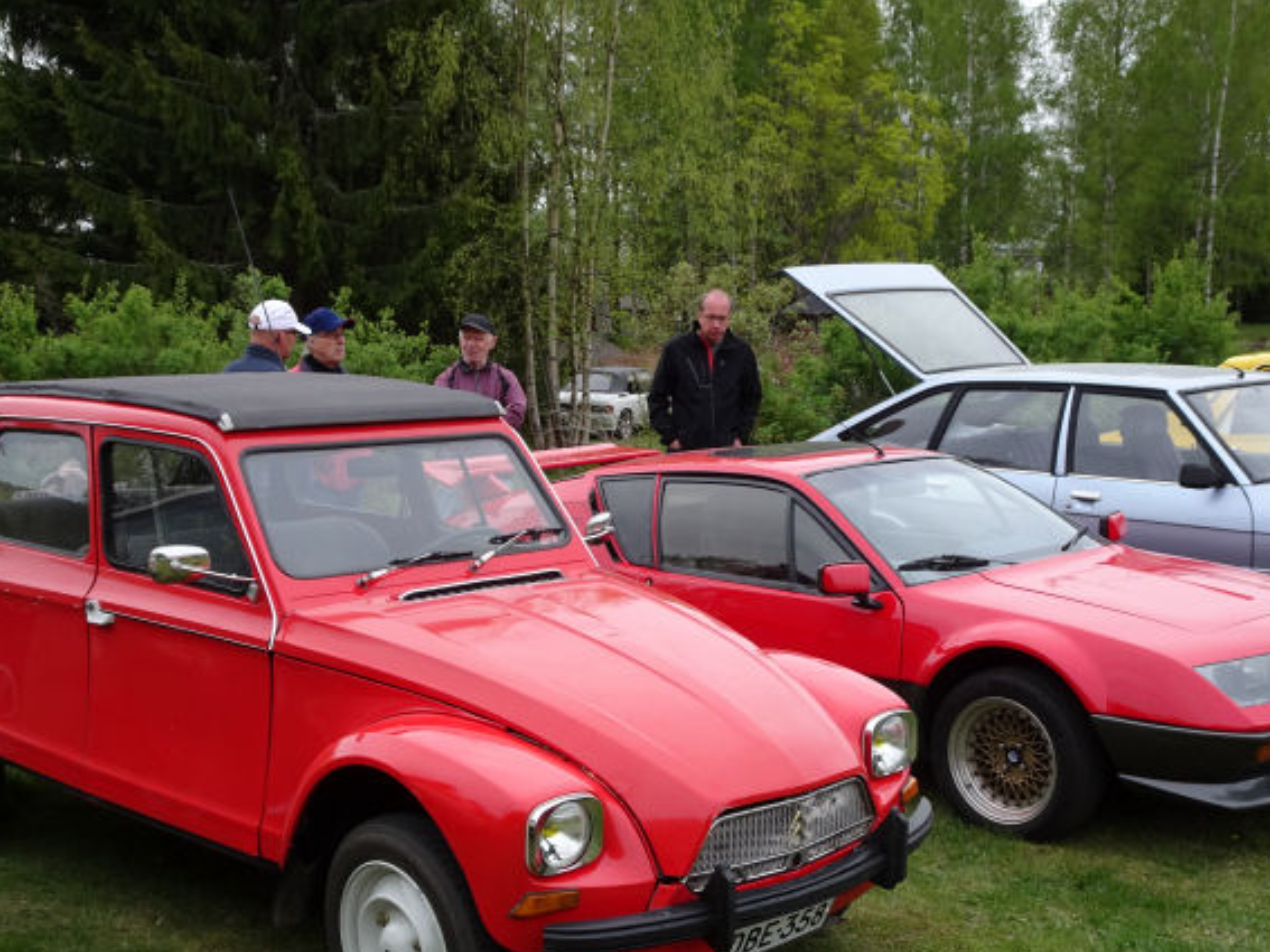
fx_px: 1761
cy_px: 578
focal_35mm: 48
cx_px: 636
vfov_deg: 30.2
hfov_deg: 39.7
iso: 80
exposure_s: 1/320
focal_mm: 5.79
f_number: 4
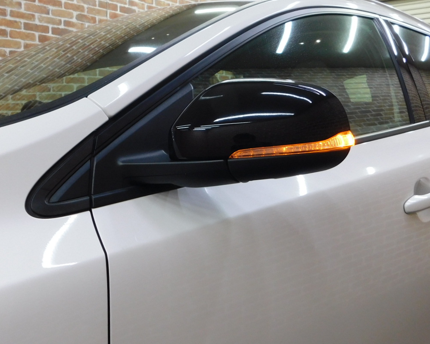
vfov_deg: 40.9
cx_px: 185
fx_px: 458
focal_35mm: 36
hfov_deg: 50.1
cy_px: 130
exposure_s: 1/30
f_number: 3
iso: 160
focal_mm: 4
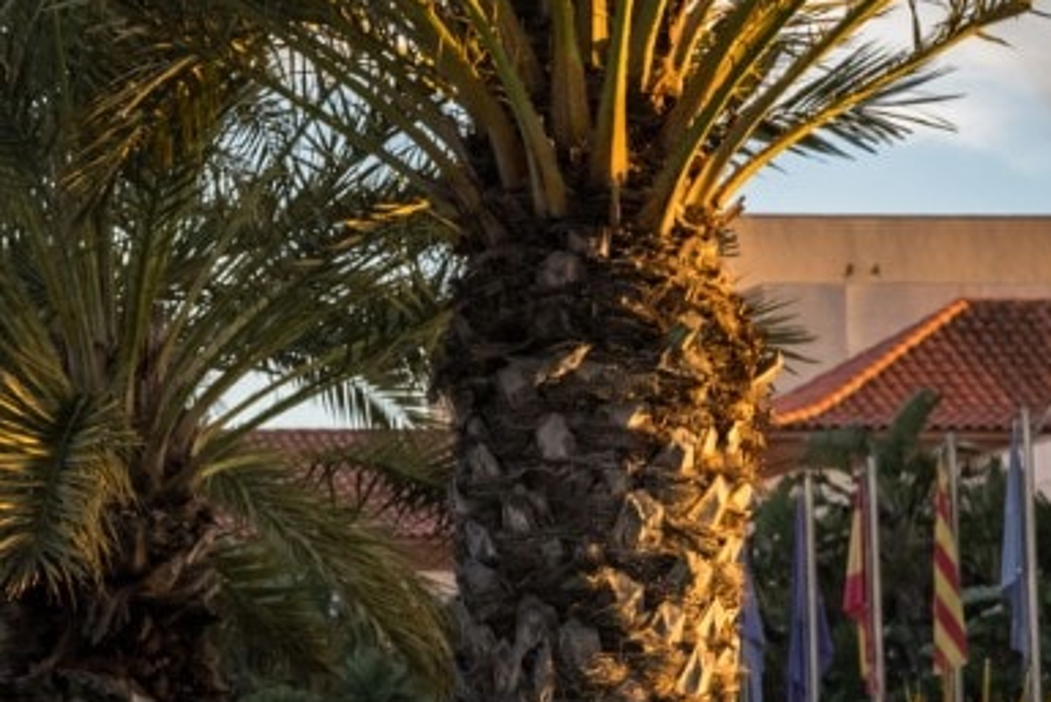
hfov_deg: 9.6
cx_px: -980
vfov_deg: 6.8
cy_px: 552
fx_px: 5899
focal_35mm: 202
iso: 400
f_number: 5.6
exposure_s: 1/60
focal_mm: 48
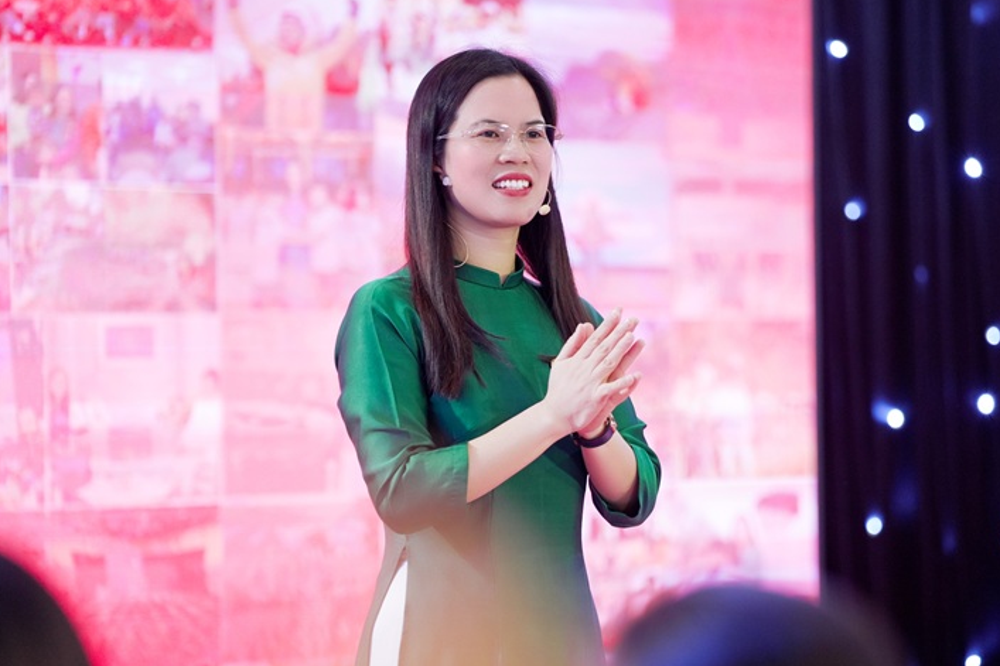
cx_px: 556
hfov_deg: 12.6
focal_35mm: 163
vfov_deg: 8.4
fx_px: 4526
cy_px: 344
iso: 2000
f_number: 2.8
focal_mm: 144
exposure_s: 1/400
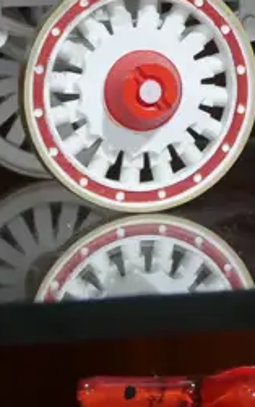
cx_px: 375
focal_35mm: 190
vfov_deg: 10.6
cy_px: -208
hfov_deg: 6.8
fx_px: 2111
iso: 1000
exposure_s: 1/60
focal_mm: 22
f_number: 4.7
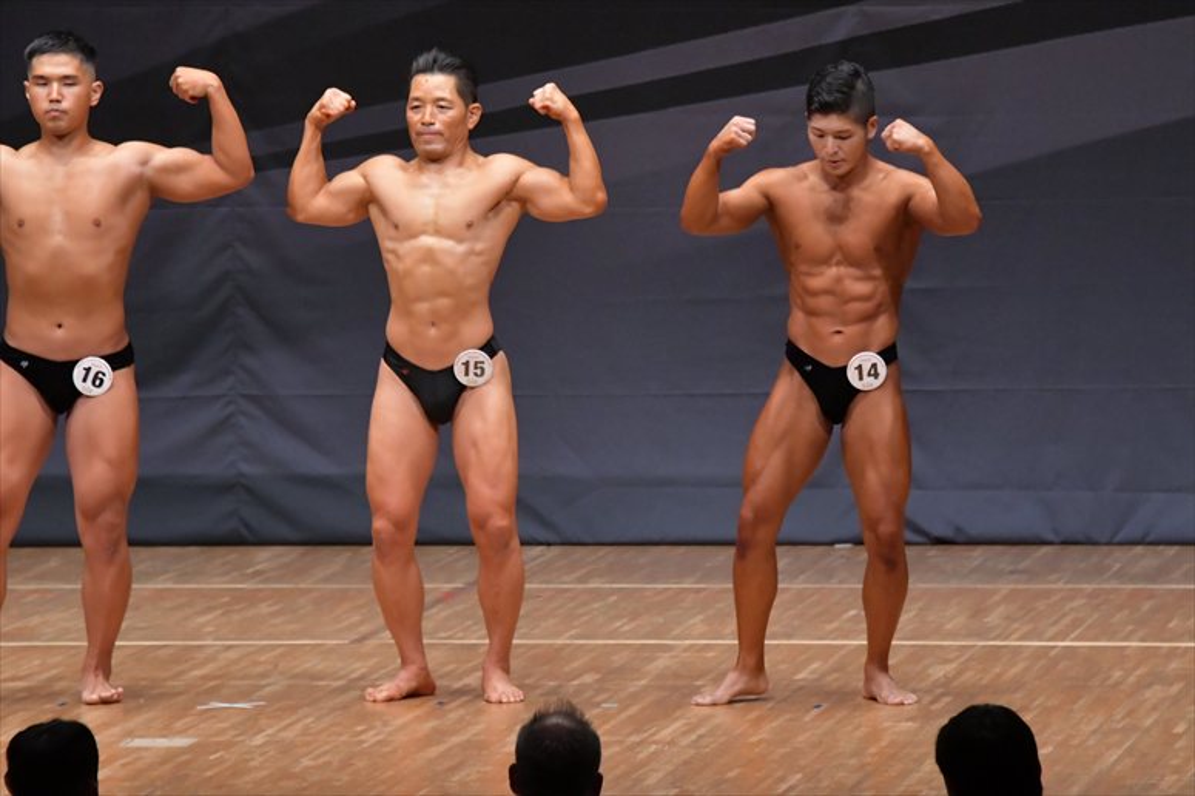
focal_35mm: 270
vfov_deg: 5.1
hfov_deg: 7.6
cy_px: 398
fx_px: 8958
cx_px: 598
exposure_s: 1/400
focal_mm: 180
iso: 6400
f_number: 5.6
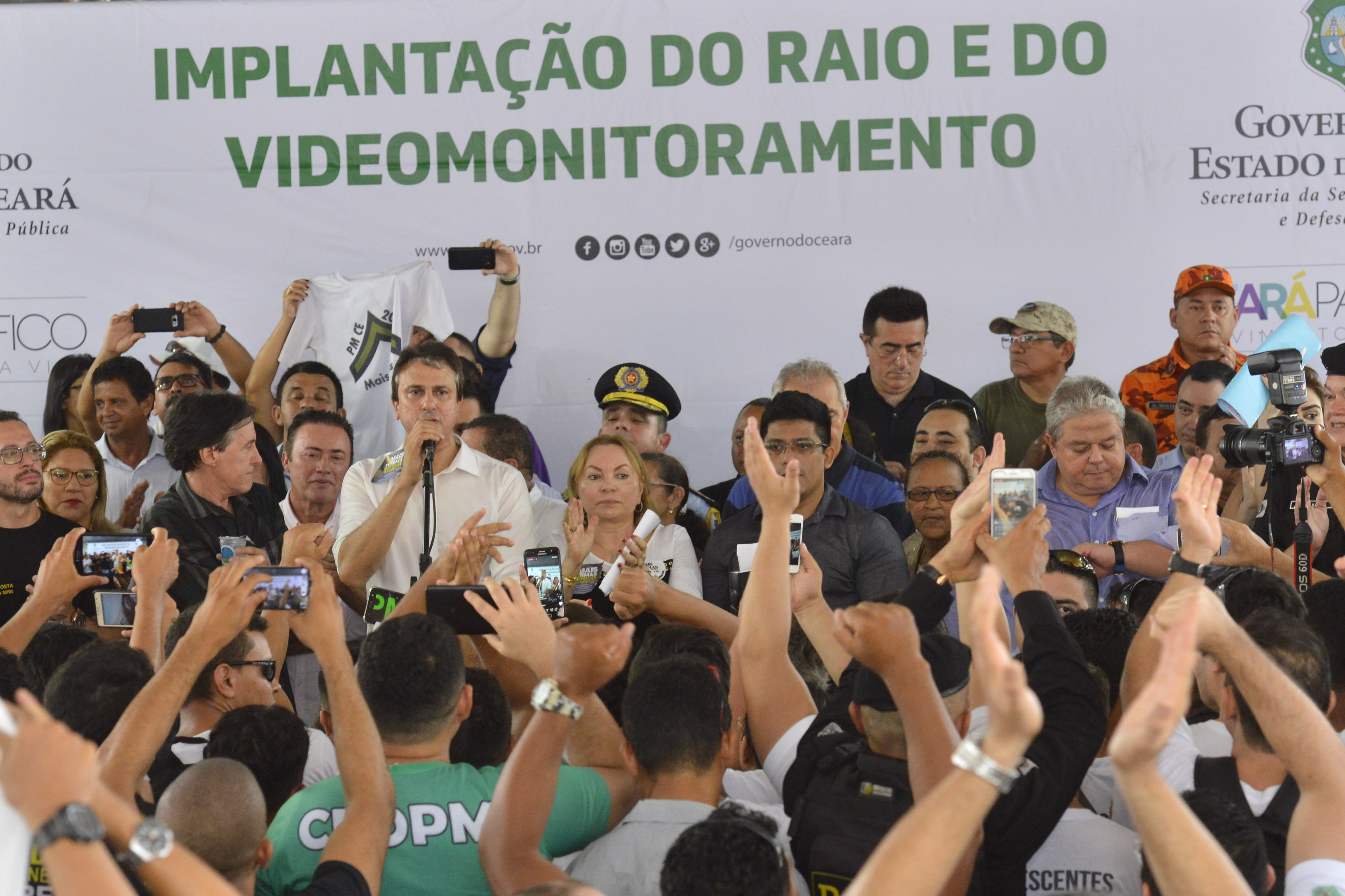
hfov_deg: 15.9
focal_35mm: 129
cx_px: 643
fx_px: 4819
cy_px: 549
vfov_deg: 10.6
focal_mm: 92
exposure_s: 1/250
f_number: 5
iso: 2000
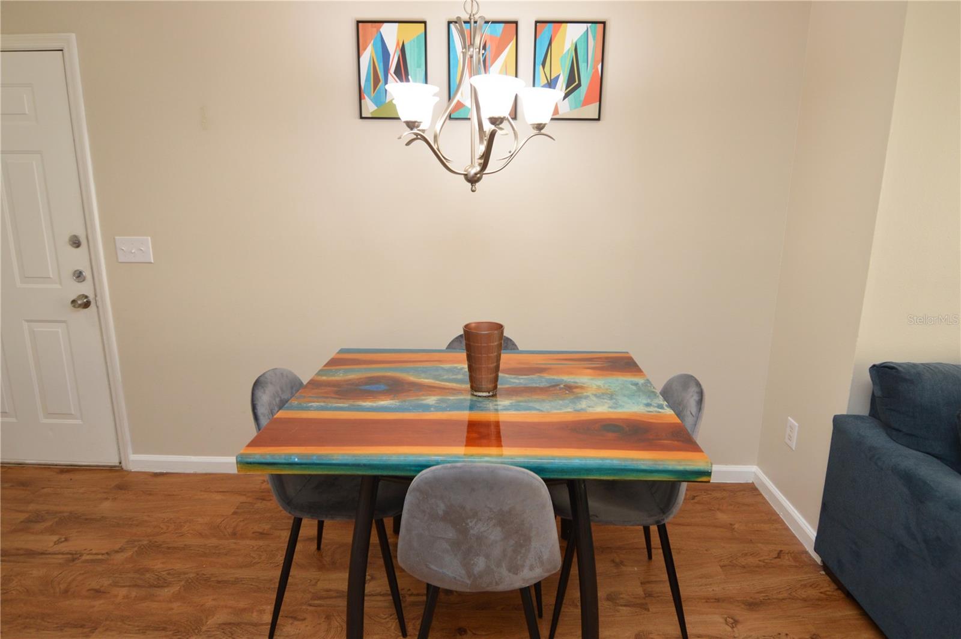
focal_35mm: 18
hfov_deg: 90.1
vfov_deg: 67.3
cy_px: 320
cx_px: 480
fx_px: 480
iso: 450
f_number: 4
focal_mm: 12
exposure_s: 1/60
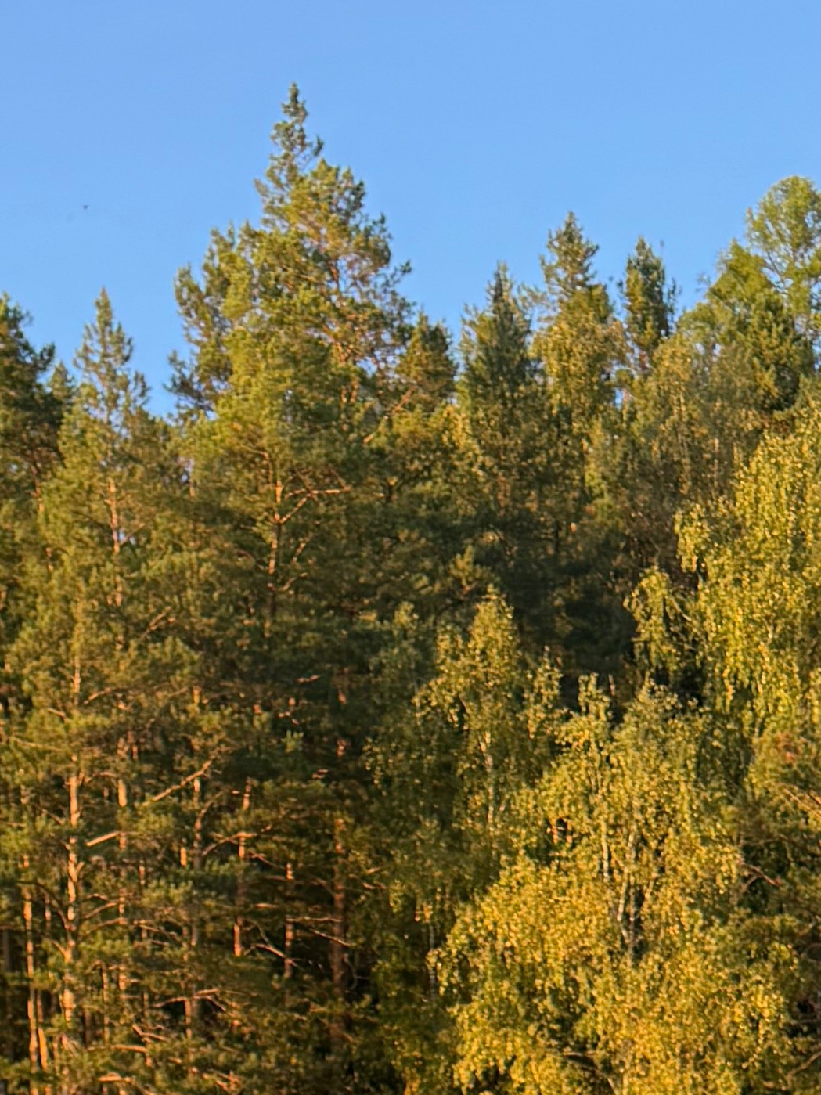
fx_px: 3100
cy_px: 1902
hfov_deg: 15.0
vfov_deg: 16.9
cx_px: 247
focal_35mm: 98
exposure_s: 1/333
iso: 100
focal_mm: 6.76
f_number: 1.78
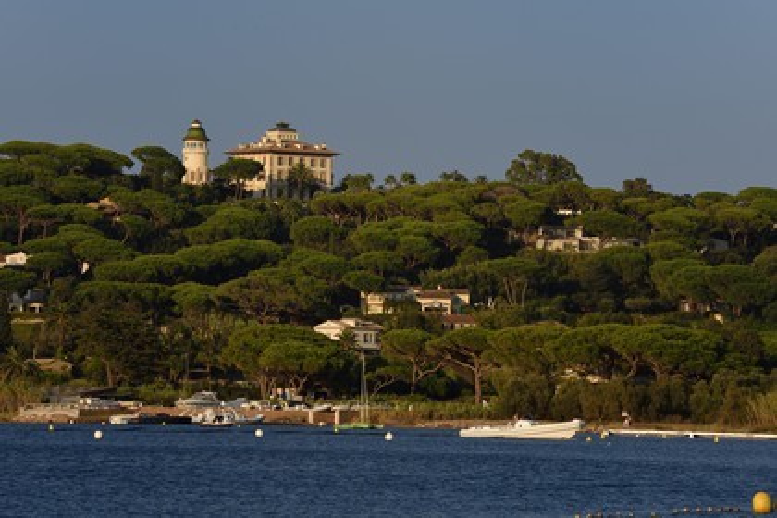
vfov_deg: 6.9
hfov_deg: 10.3
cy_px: 259
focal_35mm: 200
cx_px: 388
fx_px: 4316
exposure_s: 1/160
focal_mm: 200
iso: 200
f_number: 13
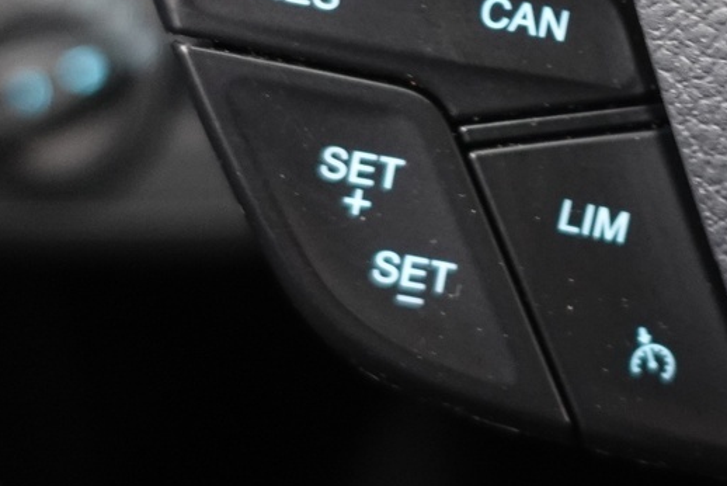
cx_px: 578
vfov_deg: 18.0
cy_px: 84
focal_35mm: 75
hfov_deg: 26.5
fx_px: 1515
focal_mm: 9.4
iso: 800
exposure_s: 1/8
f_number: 1.8
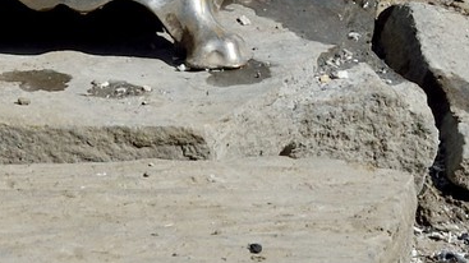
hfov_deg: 4.5
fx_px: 5966
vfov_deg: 2.4
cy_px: -1171
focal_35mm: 480
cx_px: -8
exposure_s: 1/250
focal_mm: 70
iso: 200
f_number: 18
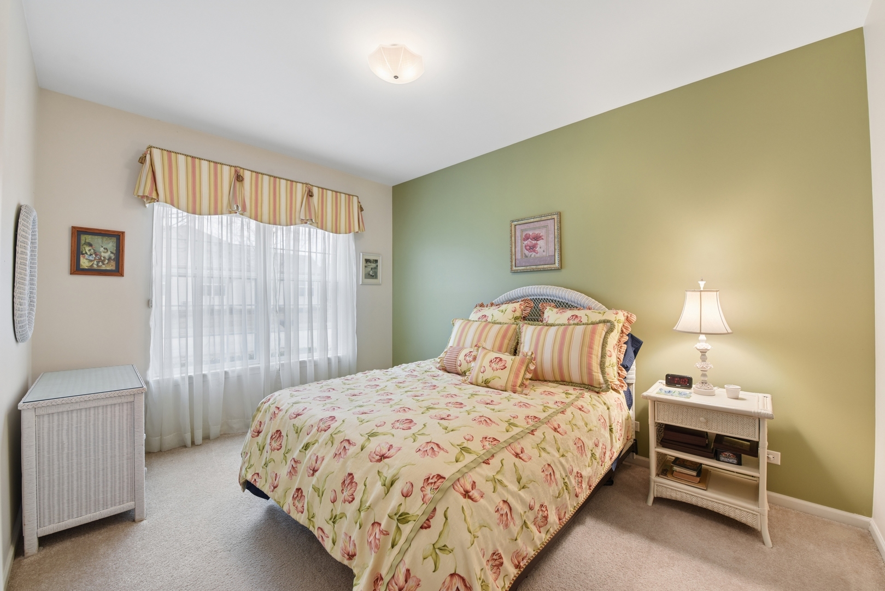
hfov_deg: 104.2
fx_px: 344
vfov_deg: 81.2
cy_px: 296
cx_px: 442
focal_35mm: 14
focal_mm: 14
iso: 400
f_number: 8
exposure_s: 1/30
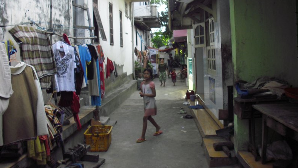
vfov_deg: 28.2
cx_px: 150
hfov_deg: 48.4
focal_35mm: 42
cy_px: 61
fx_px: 332
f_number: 2.8
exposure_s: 1/320
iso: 100
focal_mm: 6.2
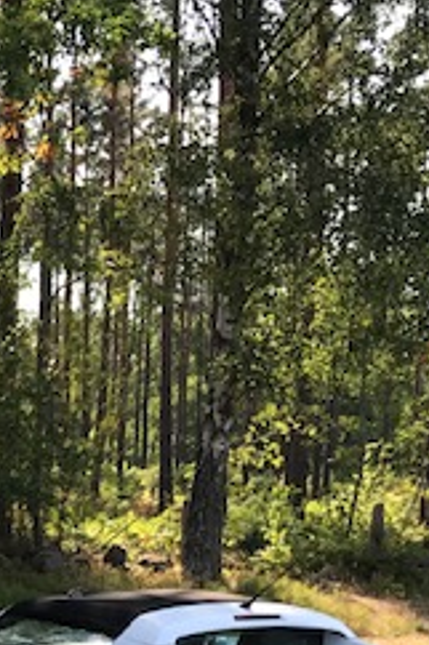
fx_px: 1378
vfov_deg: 25.3
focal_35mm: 77
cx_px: -176
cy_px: 618
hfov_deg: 16.4
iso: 20
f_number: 1.8
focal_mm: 3.99
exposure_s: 1/476
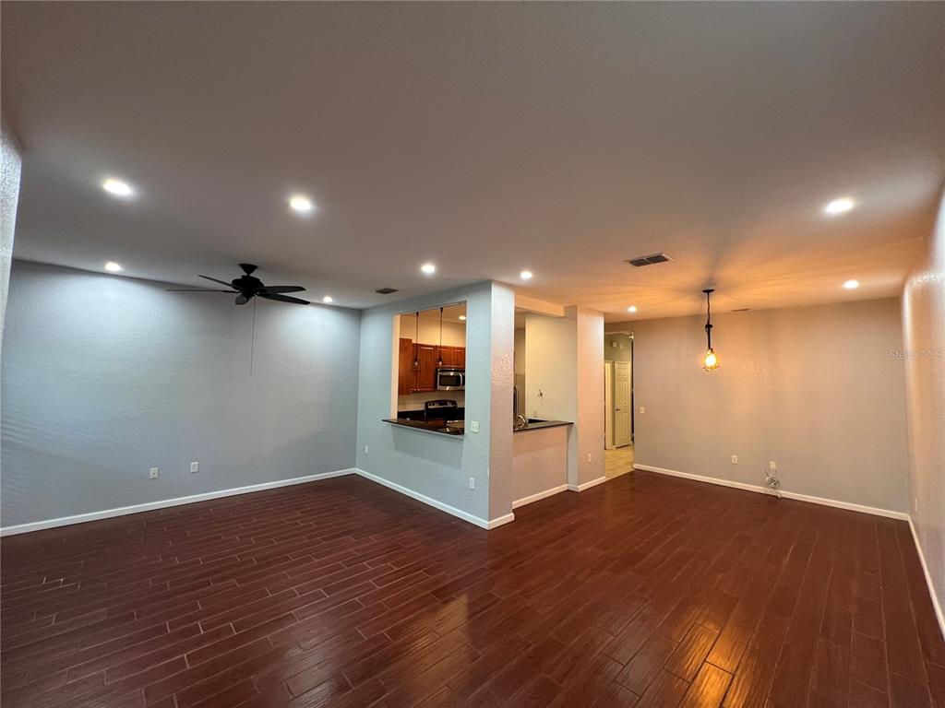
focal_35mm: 13
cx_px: 472
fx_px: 355
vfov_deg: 89.9
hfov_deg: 106.2
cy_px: 354
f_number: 1.8
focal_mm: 1.57
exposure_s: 1/60
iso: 200
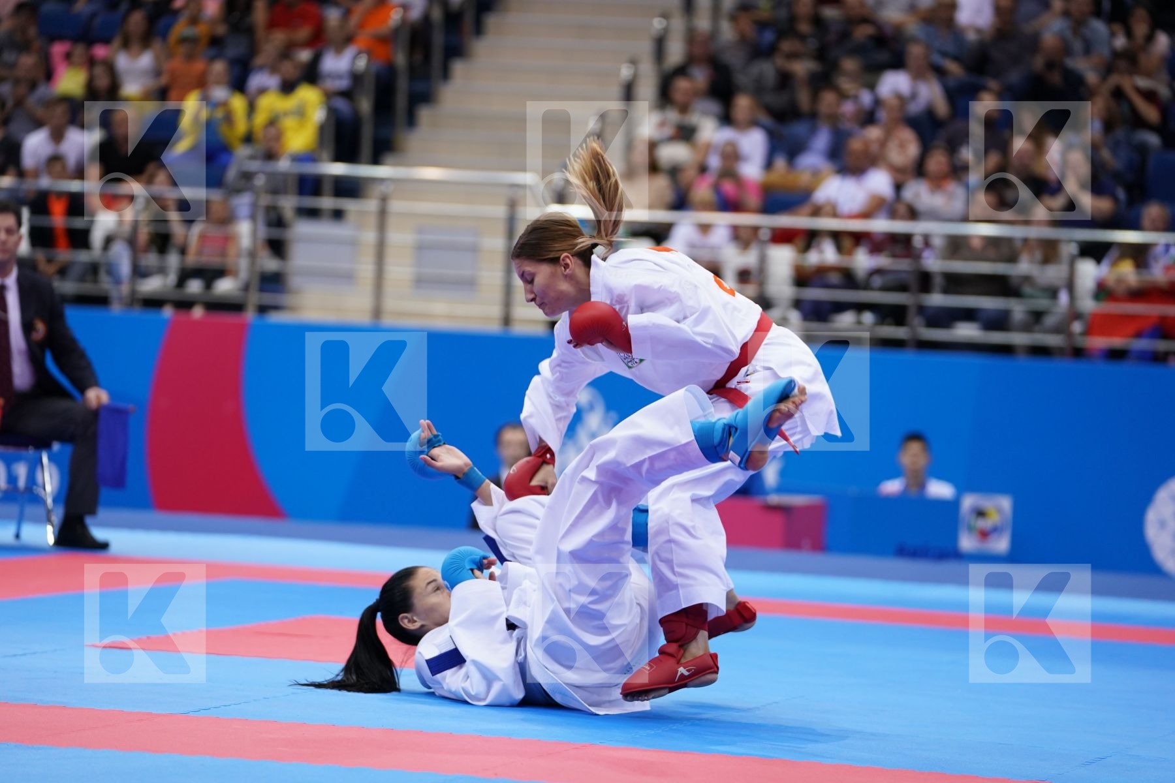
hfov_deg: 13.9
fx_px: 4830
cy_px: 392
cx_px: 588
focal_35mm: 148
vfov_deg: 9.3
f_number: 2.8
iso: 1600
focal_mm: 148
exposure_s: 1/1000
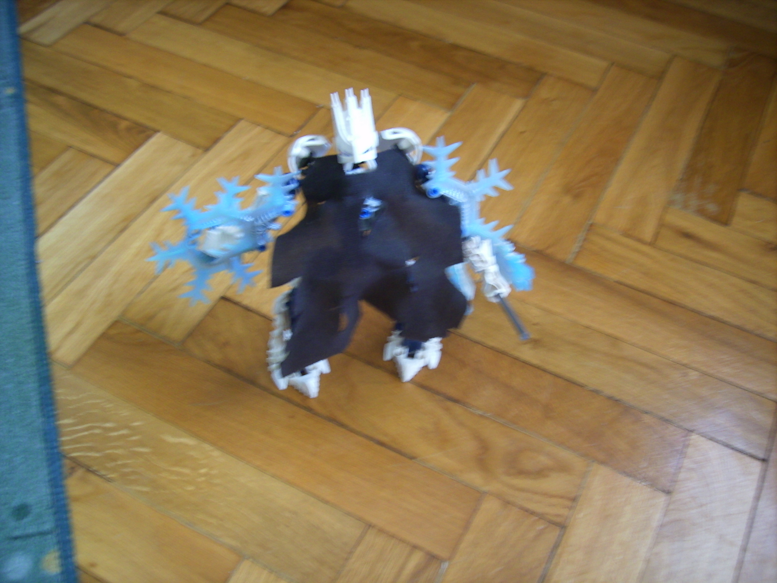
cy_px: 292
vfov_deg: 44.2
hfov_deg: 56.8
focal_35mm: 32
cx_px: 388
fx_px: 718
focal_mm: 5.99
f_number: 2.8
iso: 50
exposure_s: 1/2
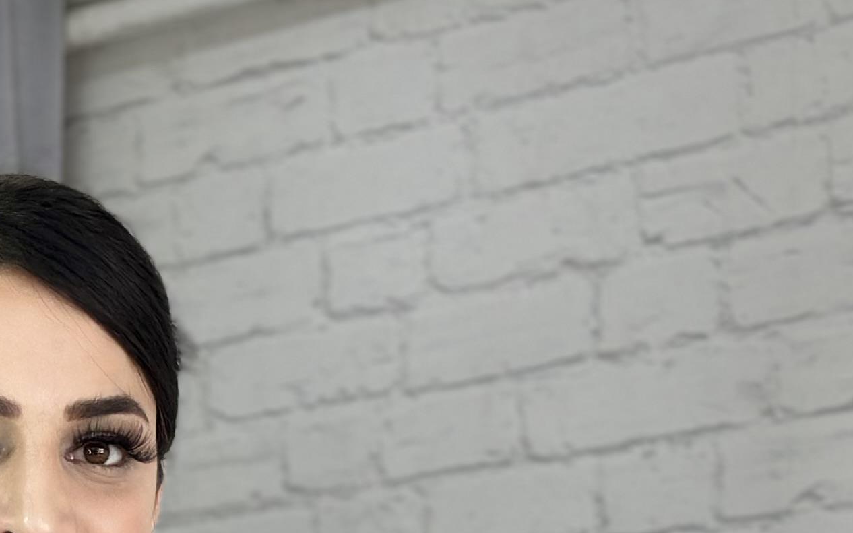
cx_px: 22
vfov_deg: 7.6
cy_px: 1224
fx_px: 3766
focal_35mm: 162
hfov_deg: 12.8
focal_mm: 6.86
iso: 64
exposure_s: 1/100
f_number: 1.78
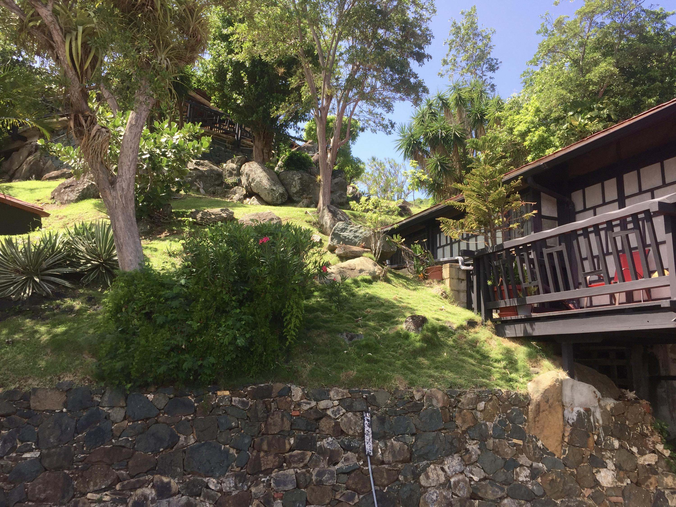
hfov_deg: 61.7
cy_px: 254
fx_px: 566
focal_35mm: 29
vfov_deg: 48.2
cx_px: 338
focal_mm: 4.15
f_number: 2.2
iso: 32
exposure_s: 1/520
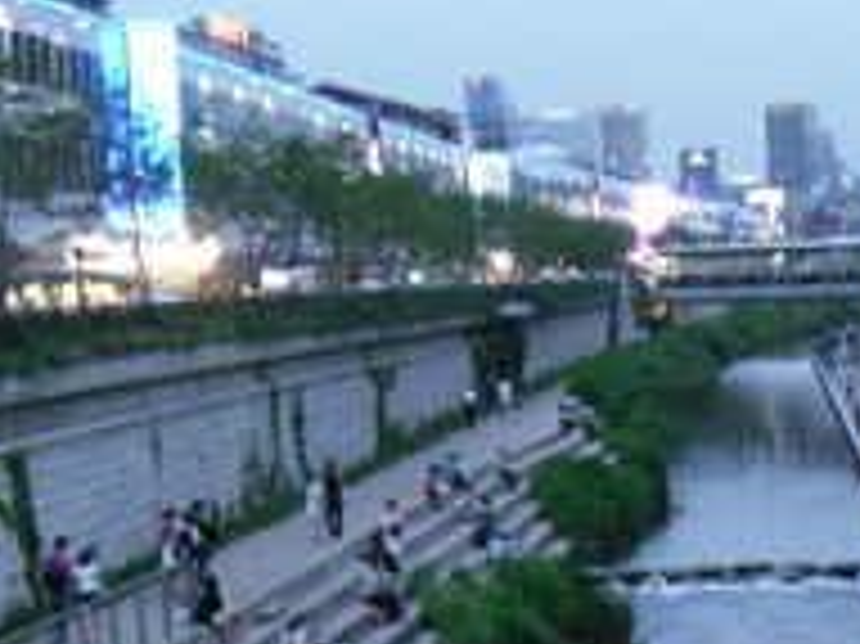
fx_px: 2731
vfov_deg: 13.3
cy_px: 649
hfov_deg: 17.7
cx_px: 684
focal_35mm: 110
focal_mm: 6.3
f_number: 3
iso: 400
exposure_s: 1/22
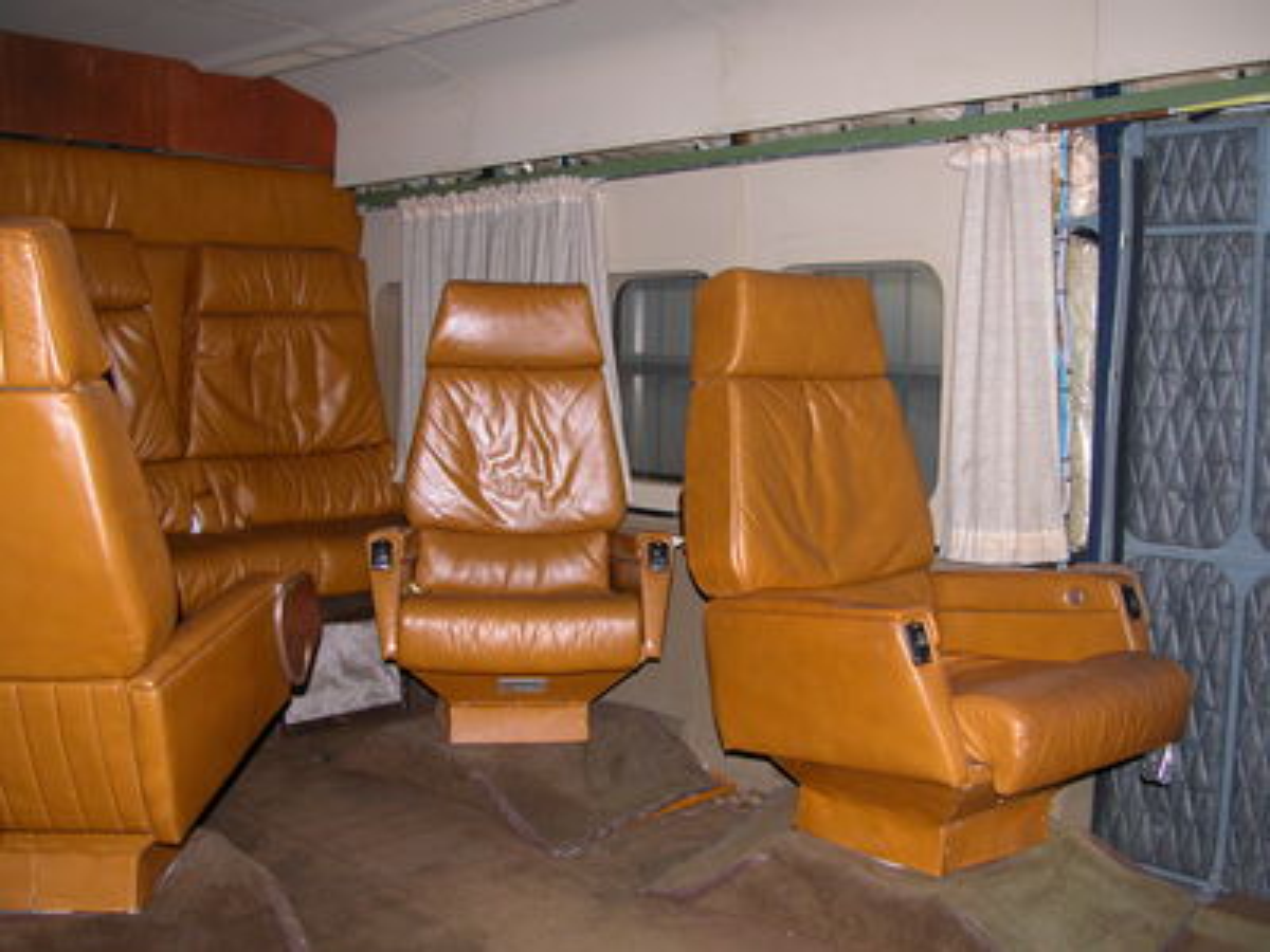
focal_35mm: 35
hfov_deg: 52.6
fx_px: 1284
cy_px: 476
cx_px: 635
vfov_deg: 40.7
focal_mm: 8.9
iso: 200
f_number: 2.8
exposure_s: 1/60
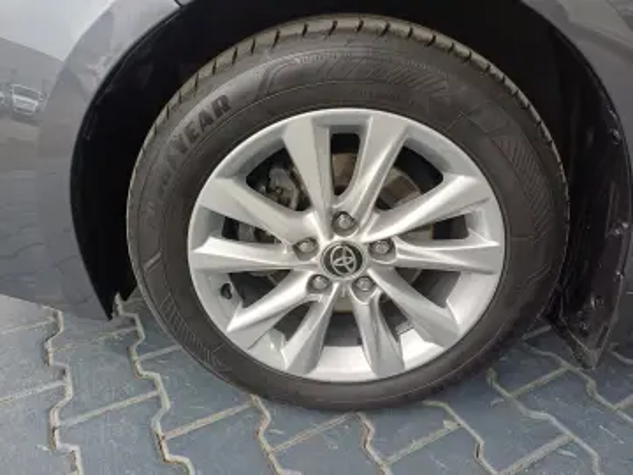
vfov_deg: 54.9
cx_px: 316
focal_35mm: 25
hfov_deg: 69.4
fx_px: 457
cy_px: 238
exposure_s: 1/50
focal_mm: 4.65
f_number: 1.8
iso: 50
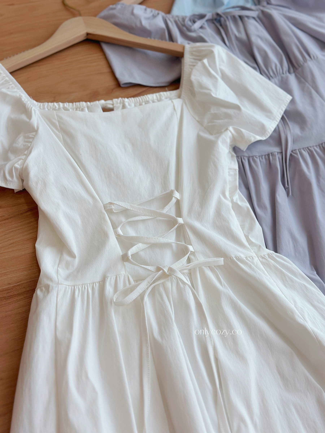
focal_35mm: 48
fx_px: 601
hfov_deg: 30.3
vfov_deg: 39.7
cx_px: 162
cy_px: 216
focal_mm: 6.86
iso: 80
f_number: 1.78
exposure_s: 1/365
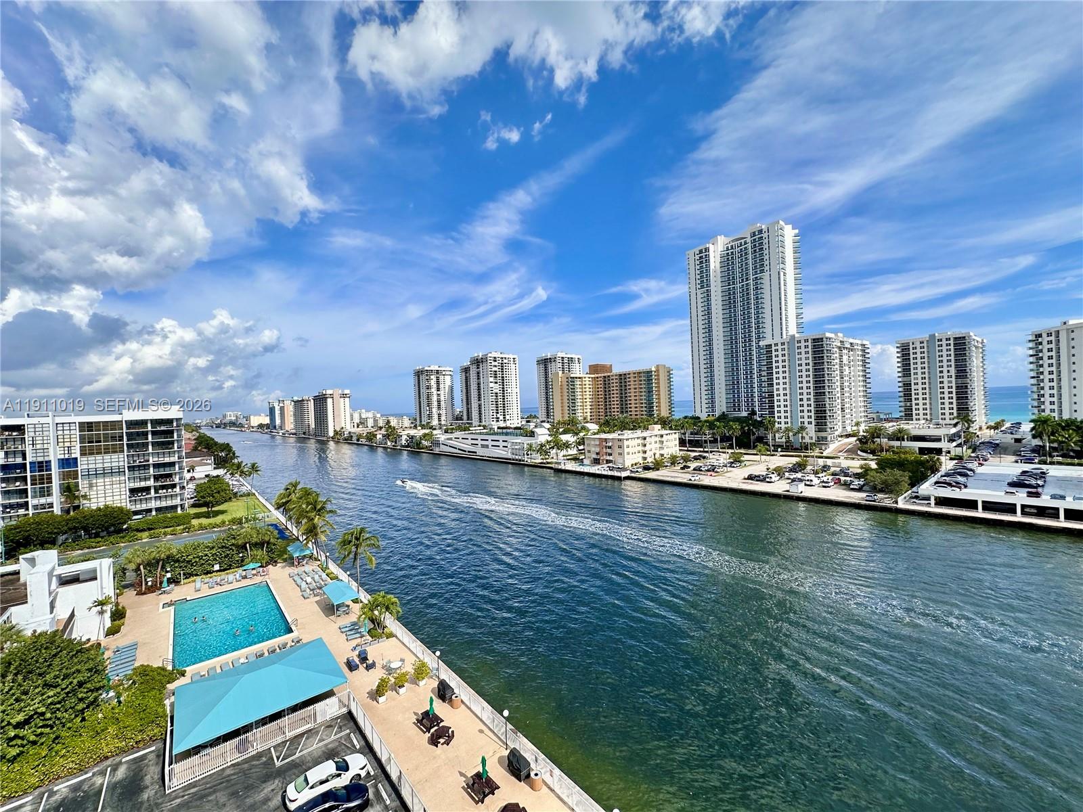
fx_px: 438
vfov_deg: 85.7
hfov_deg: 102.1
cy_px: 406
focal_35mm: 14
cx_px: 542
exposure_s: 1/1795
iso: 50
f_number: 2.2
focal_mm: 2.22
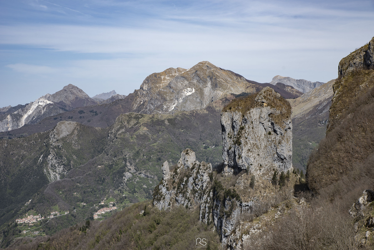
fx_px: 520
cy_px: 125
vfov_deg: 27.0
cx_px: 187
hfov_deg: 39.6
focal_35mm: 50
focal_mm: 50
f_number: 8
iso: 100
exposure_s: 1/320
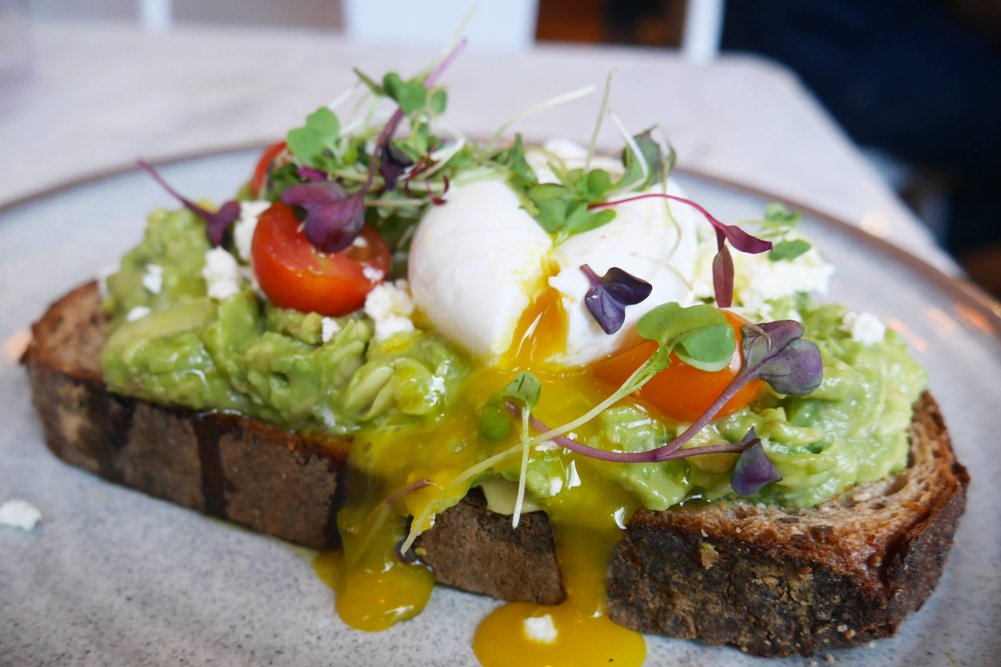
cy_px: 387
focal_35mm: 30
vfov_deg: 43.5
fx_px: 834
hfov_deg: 61.9
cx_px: 488
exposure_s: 1/60
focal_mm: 14
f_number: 3.5
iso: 640
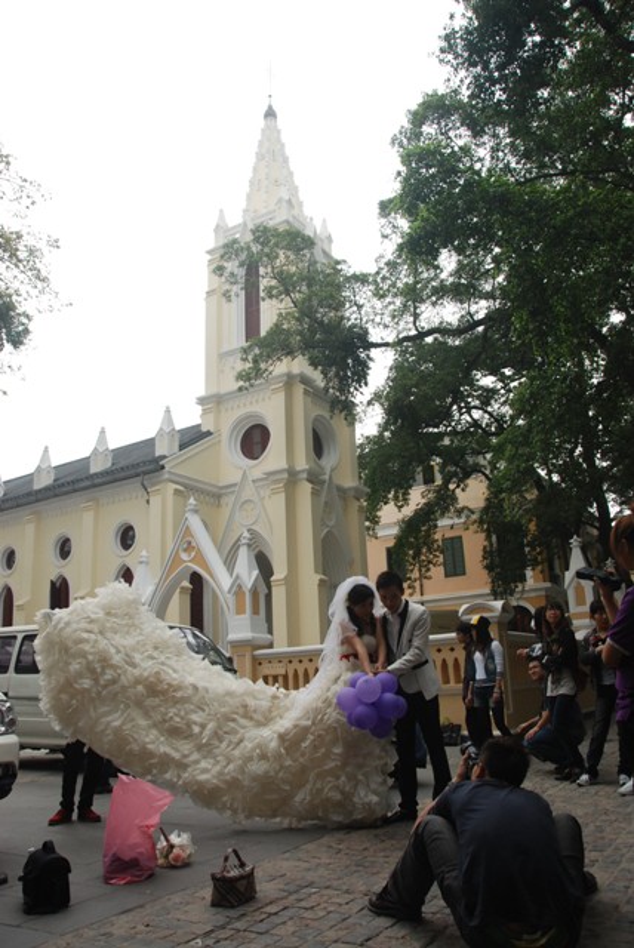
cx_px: 317
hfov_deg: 48.0
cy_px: 474
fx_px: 712
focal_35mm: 27
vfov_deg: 67.3
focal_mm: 18
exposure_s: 1/125
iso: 500
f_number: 5.6
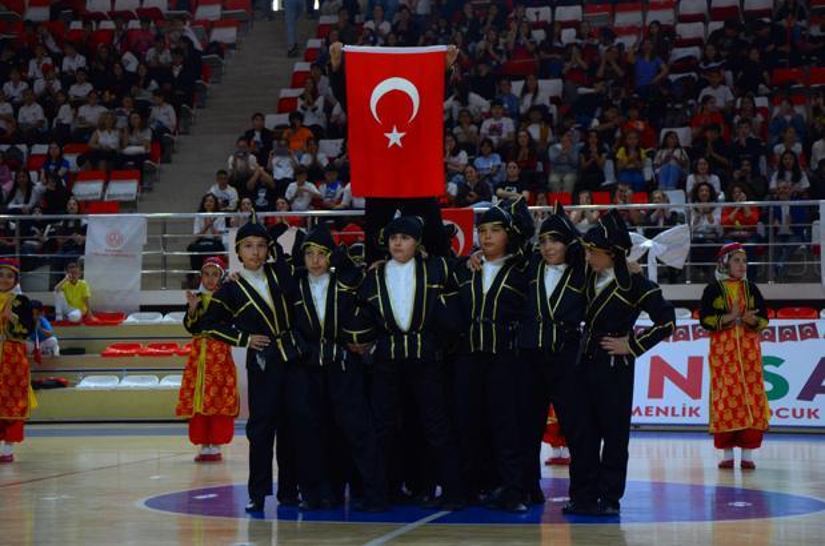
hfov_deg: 23.4
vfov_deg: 15.6
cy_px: 273
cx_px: 412
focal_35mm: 87
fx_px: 1990
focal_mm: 58
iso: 800
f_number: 5
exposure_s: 1/100
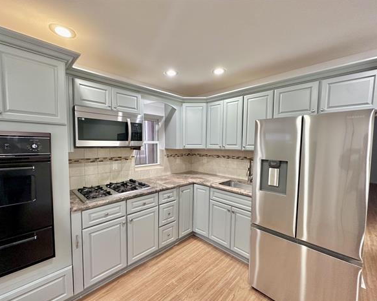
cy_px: 154
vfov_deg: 84.0
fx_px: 167
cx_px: 182
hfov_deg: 96.8
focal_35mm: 15
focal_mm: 2.22
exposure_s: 1/60
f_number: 2.2
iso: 200
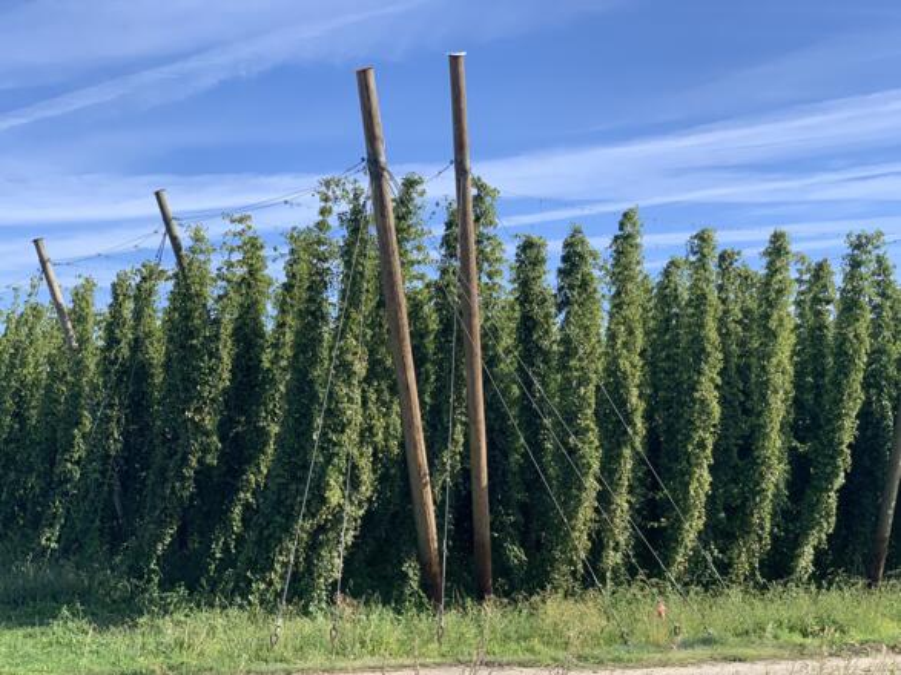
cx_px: 450
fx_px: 1353
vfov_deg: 28.0
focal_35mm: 52
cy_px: 338
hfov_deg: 36.8
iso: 16
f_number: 2.4
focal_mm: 6
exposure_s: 1/607
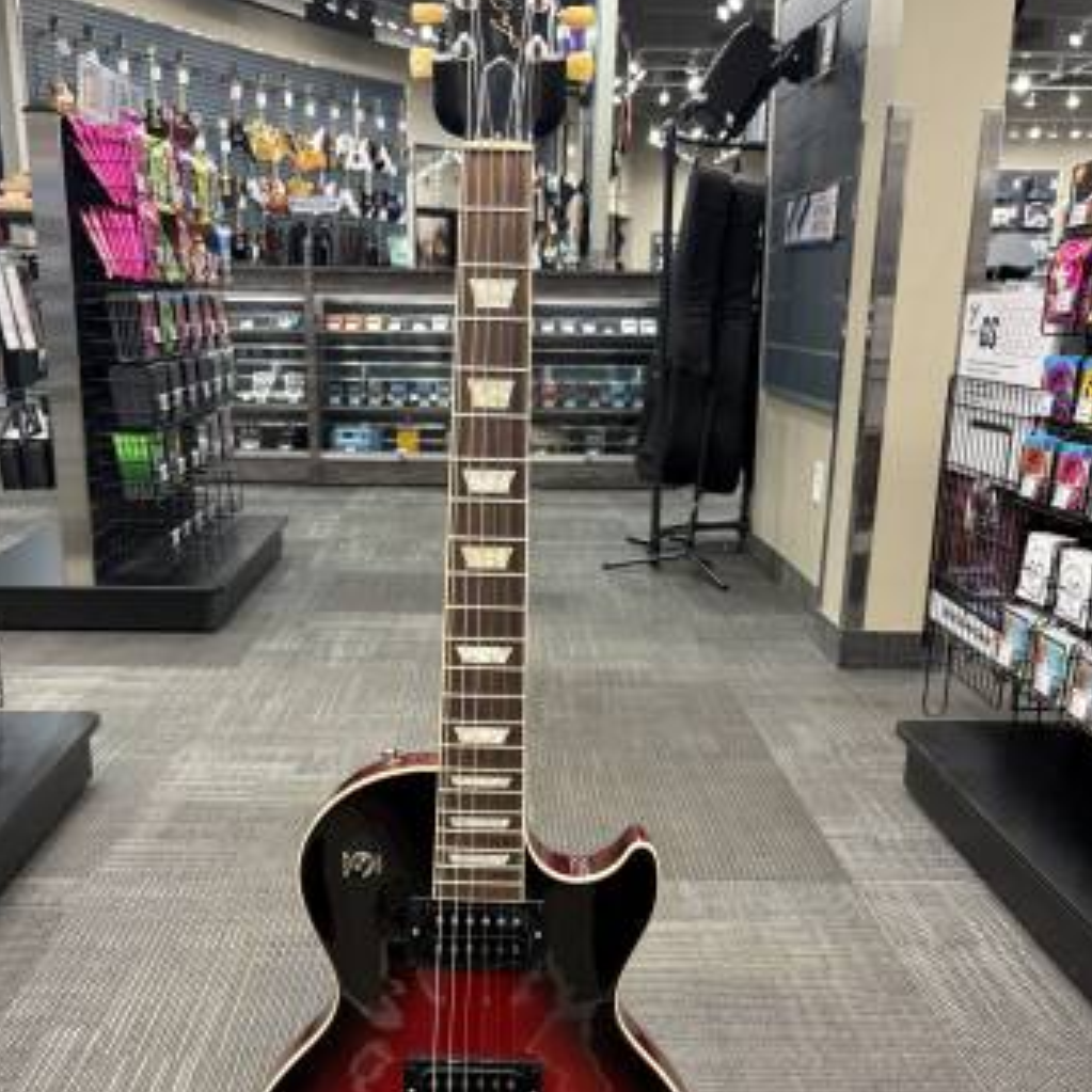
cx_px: 503
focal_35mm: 35
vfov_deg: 46.8
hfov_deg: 47.2
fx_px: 1249
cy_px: 676
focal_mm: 5.96
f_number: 1.6
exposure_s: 1/60
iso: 100
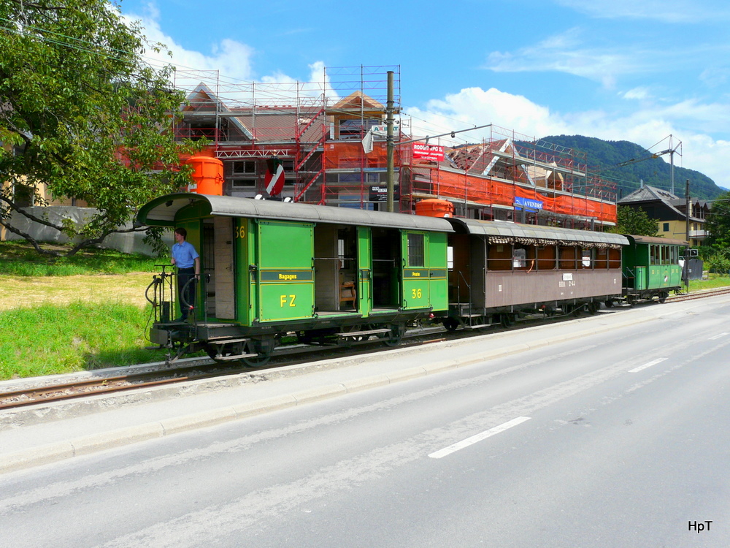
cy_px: 274
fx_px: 590
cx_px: 365
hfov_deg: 63.4
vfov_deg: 49.7
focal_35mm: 28
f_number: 5.6
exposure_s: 1/320
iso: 100
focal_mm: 4.6
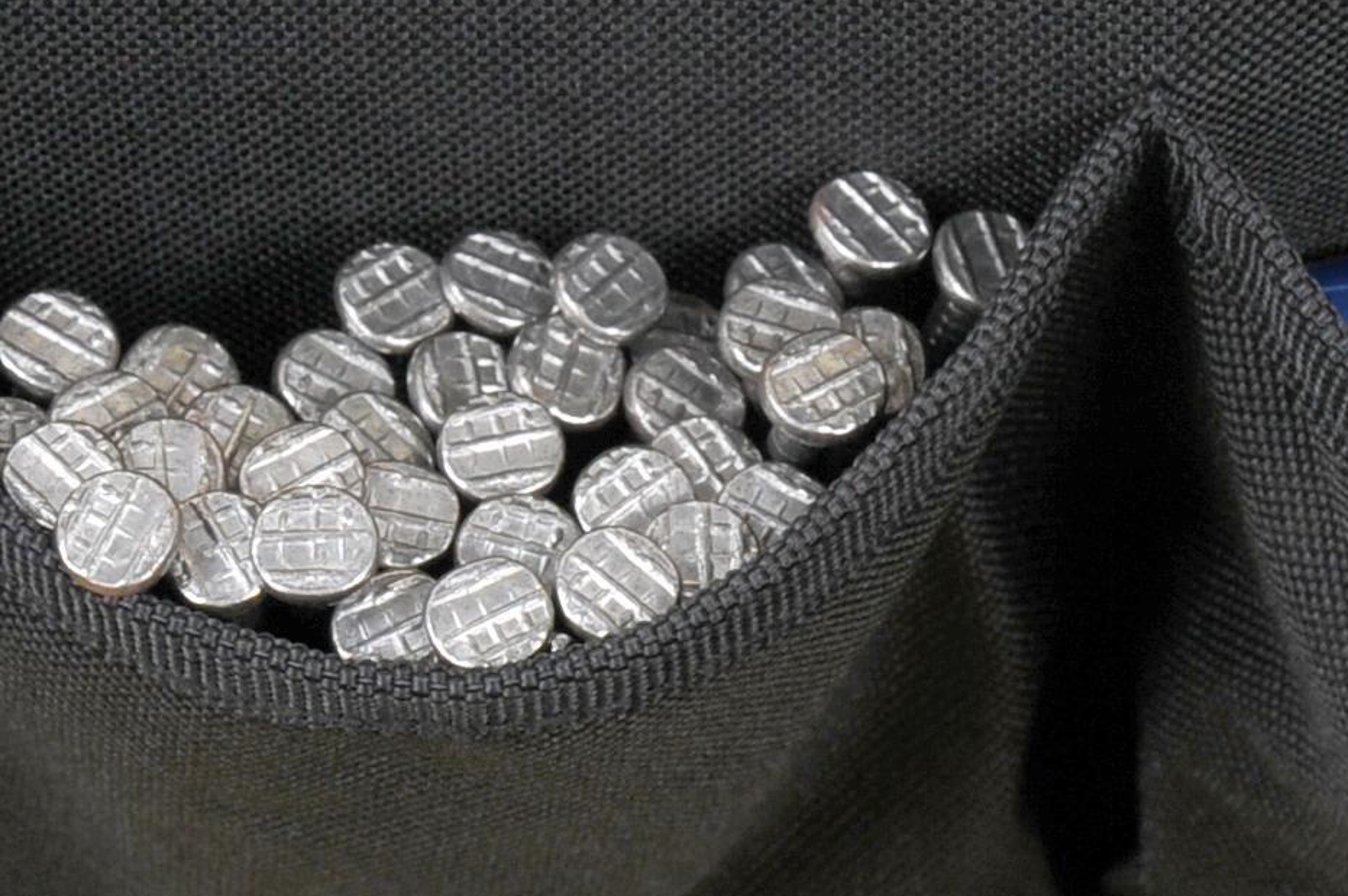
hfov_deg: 9.3
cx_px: 672
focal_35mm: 221
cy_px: 292
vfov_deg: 6.2
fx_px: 8268
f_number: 6.3
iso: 200
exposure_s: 1/200
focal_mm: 32
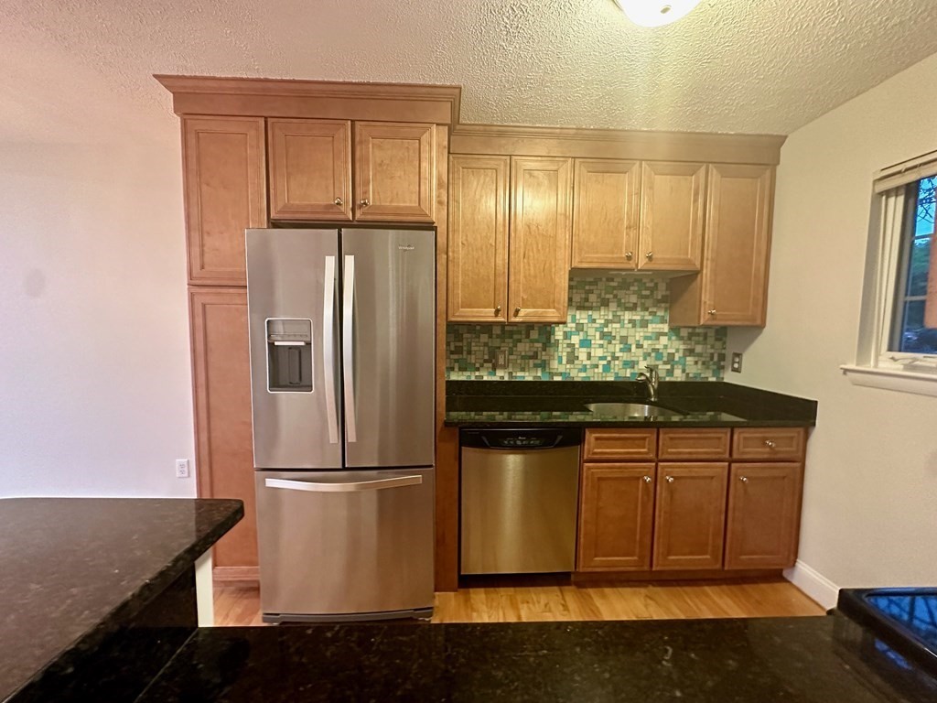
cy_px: 352
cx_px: 468
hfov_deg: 102.1
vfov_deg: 85.7
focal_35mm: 14
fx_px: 379
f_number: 2.2
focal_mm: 2.22
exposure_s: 1/60
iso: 800
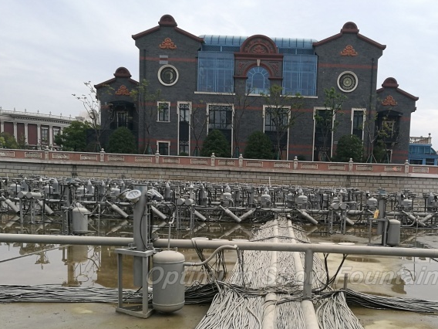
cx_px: 294
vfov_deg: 37.1
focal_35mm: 38
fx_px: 481
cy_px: 231
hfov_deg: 48.1
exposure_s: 1/782
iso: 50
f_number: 2.2
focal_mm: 4.5
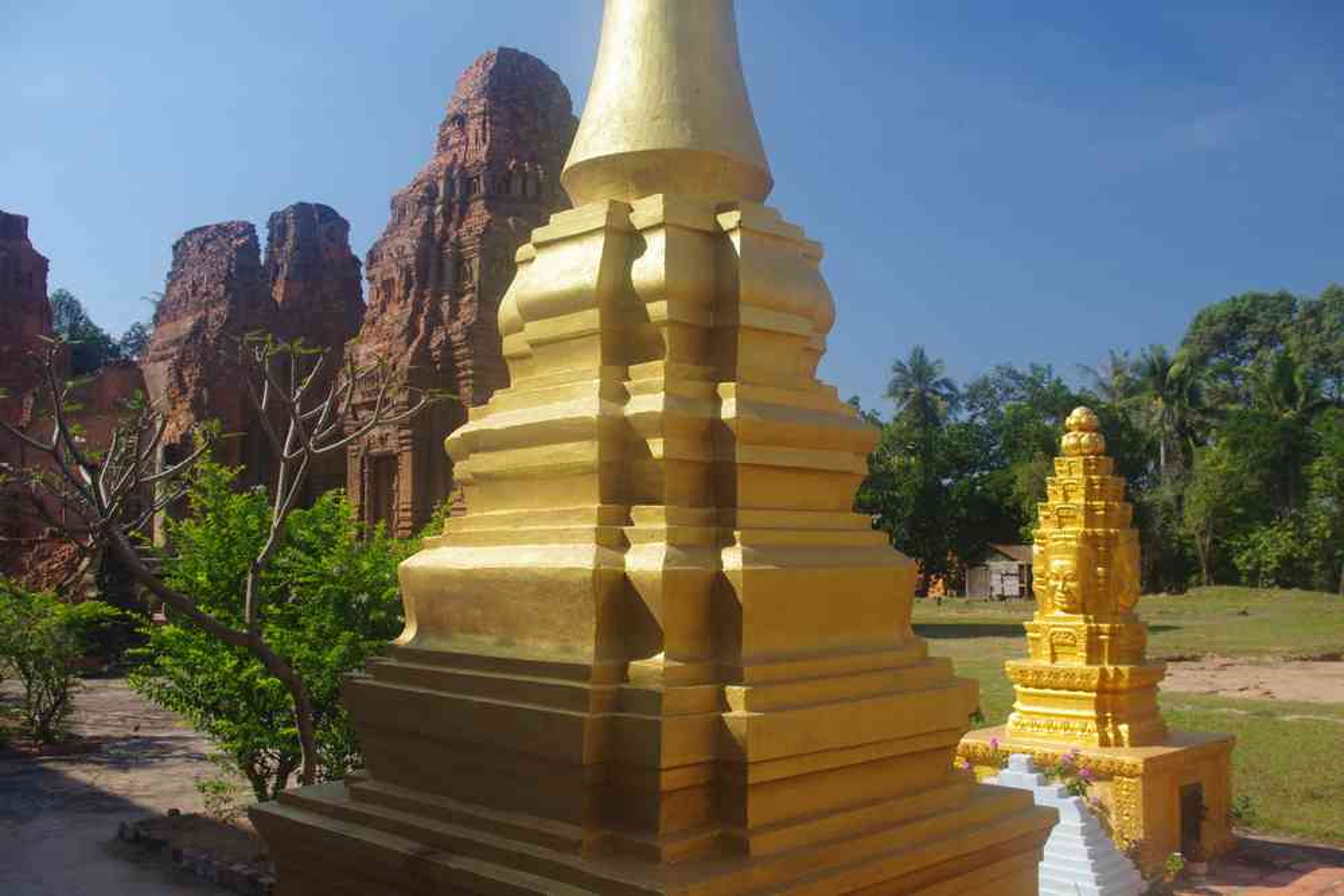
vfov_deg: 41.7
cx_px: 672
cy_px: 448
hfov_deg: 59.5
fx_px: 1176
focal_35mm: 32
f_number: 11
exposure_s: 1/80
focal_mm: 21
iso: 200
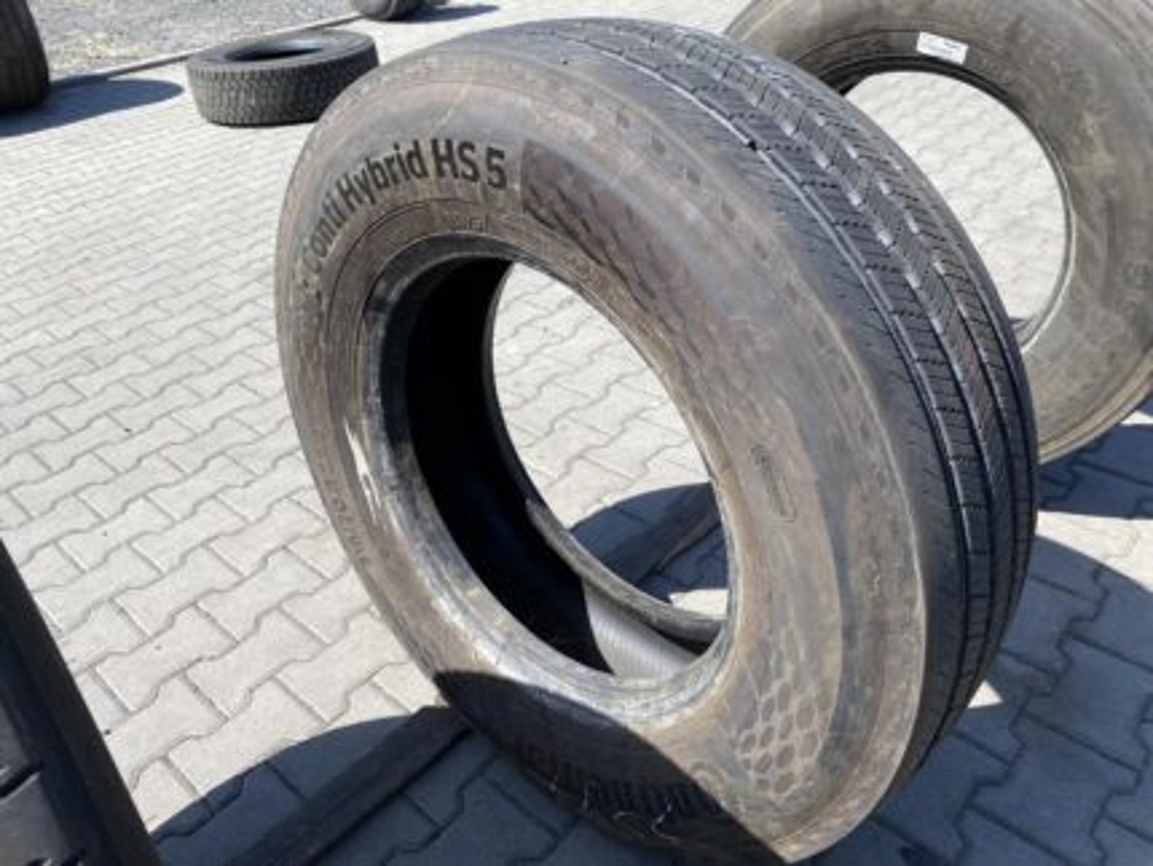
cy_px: 433
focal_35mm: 26
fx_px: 866
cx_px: 576
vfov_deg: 53.1
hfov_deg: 67.3
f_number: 1.8
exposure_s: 1/1287
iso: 32
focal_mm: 4.25
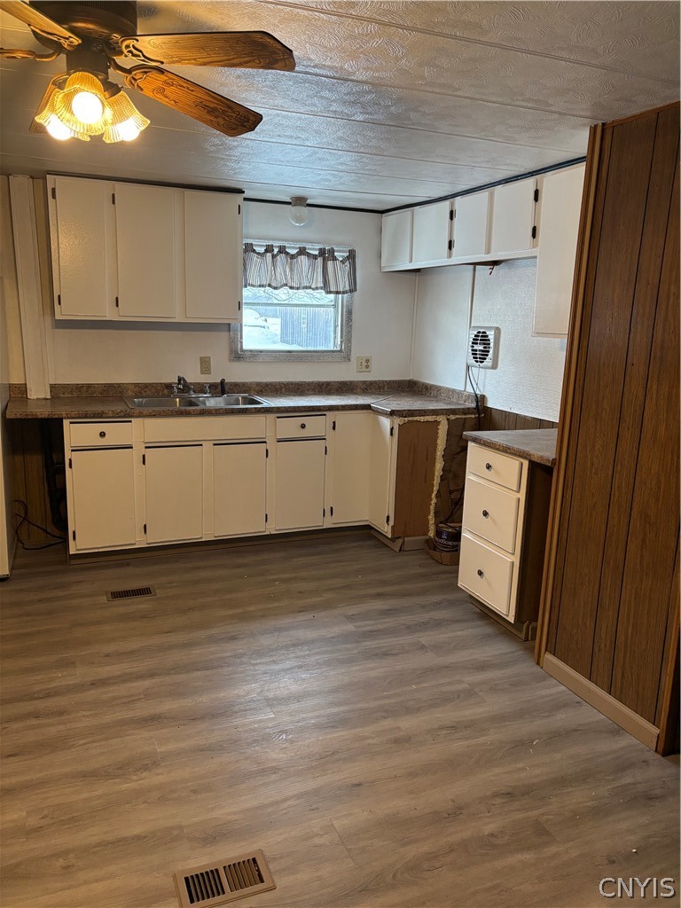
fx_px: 682
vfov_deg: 67.3
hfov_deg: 53.1
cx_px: 340
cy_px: 454
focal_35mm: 26
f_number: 1.6
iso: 250
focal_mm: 5.96
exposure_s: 1/120
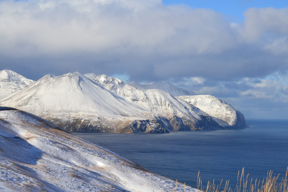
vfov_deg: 16.6
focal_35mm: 82
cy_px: 96
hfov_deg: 24.6
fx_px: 660
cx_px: 144
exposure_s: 1/500
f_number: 11
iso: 250
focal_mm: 55
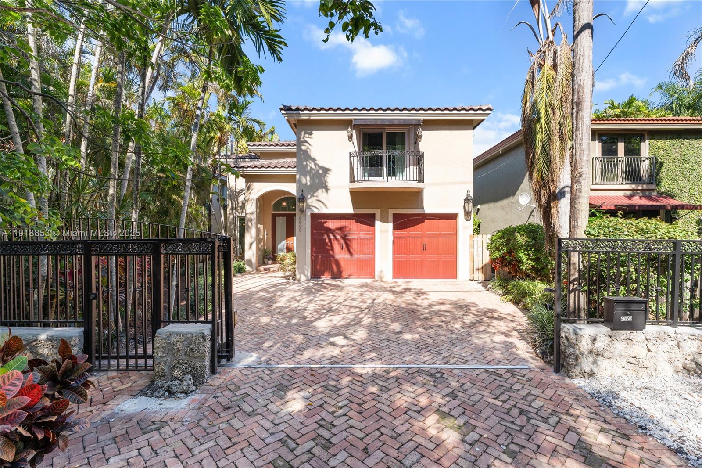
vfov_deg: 73.7
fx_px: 312
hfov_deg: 96.7
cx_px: 351
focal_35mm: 16
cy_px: 234
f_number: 8
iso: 400
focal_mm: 16
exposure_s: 1/40
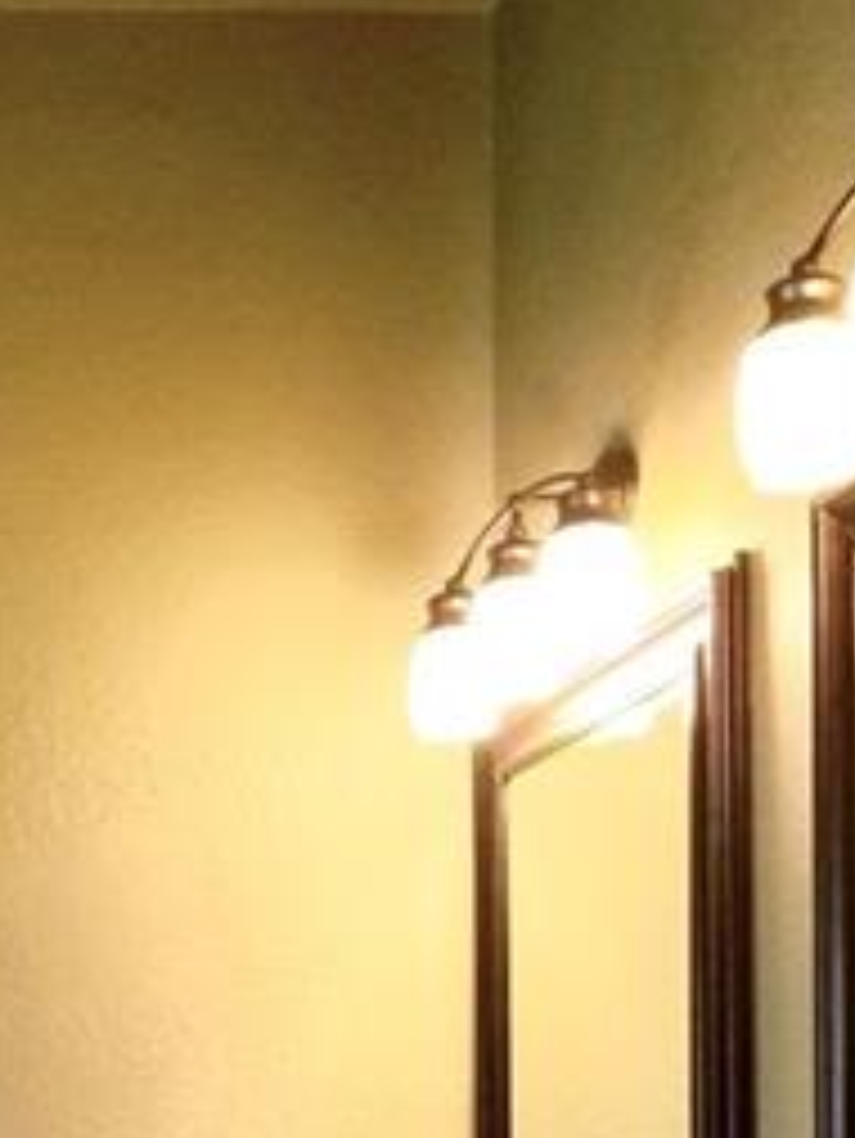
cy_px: 1435
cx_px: -382
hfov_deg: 17.1
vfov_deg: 22.4
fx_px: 2599
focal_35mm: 79
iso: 80
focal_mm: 4.25
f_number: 1.7
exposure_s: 1/60
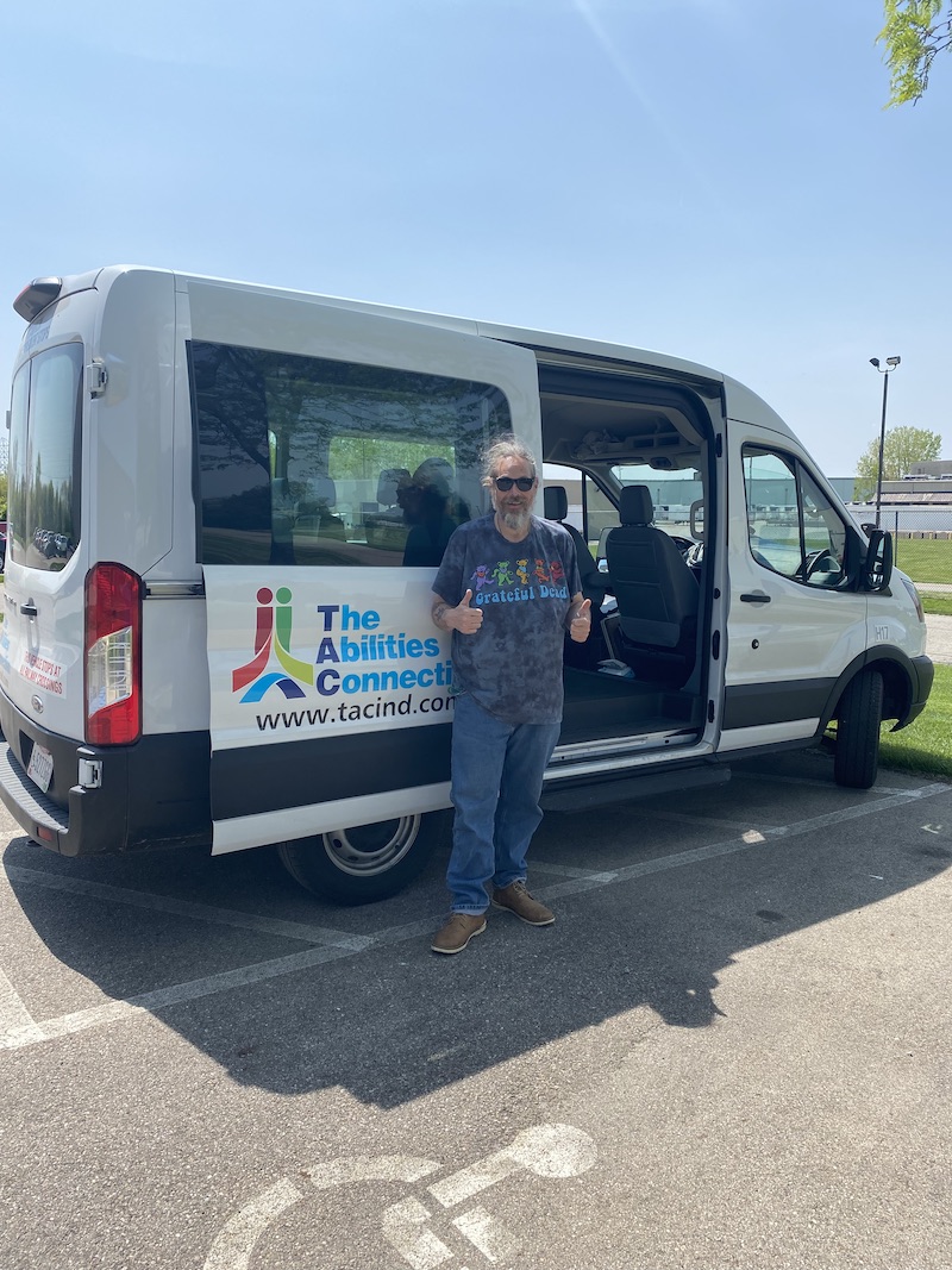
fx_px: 954
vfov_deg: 67.3
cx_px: 476
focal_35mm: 26
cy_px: 635
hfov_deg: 53.1
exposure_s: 1/2890
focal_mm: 4.25
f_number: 1.8
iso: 32
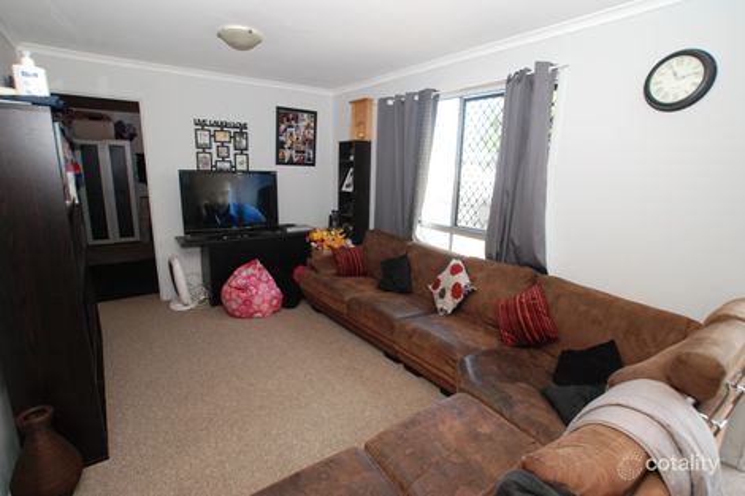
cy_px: 248
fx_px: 341
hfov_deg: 95.0
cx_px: 372
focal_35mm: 16
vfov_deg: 72.0
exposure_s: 1/30
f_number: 4.5
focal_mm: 11
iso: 200
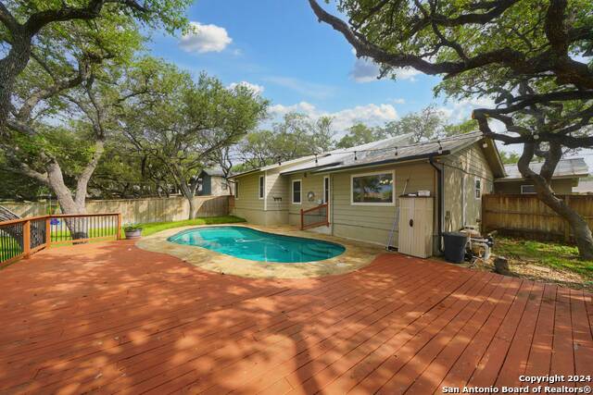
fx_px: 198
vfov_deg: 90.0
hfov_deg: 112.6
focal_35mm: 12
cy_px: 198
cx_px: 296
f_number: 8
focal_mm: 12
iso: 100
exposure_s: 1/125
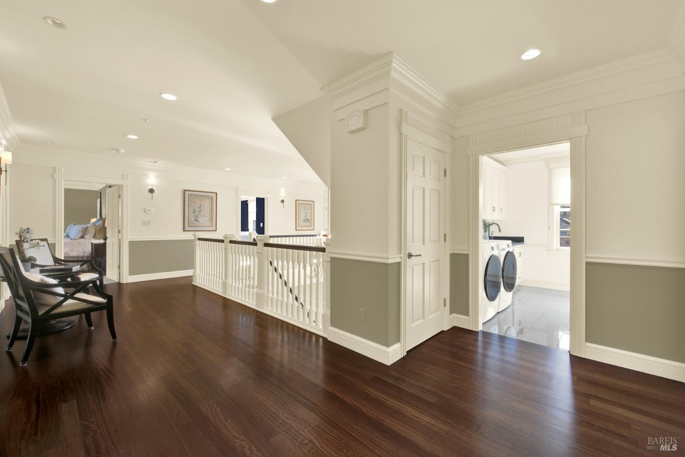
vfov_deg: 81.3
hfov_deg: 104.2
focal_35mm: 14
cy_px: 228
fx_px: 267
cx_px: 342
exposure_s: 1/13
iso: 100
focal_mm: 14
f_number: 14
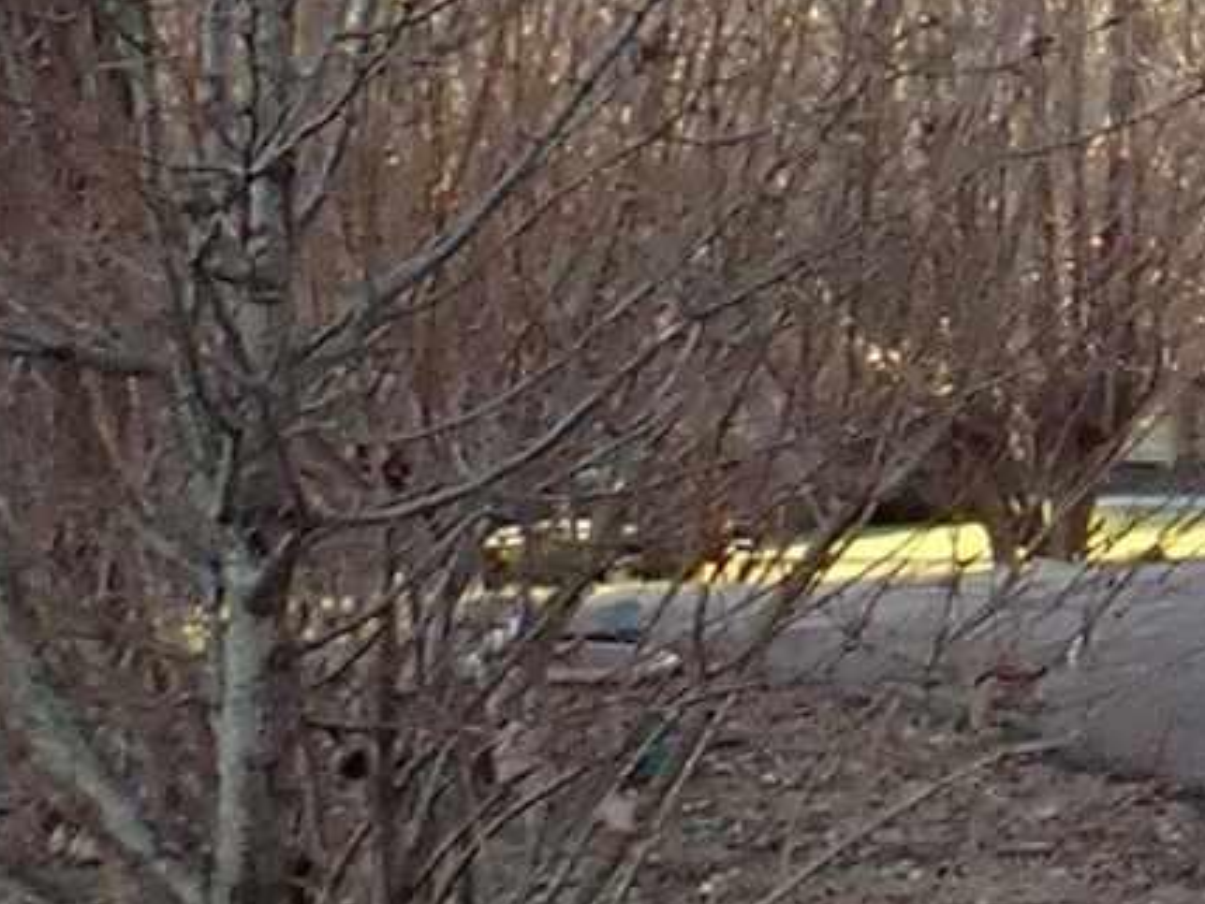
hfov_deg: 8.6
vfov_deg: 8.2
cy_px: -79
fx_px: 6233
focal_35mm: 179
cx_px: 3918
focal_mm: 4.5
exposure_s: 1/125
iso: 100
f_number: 2.8
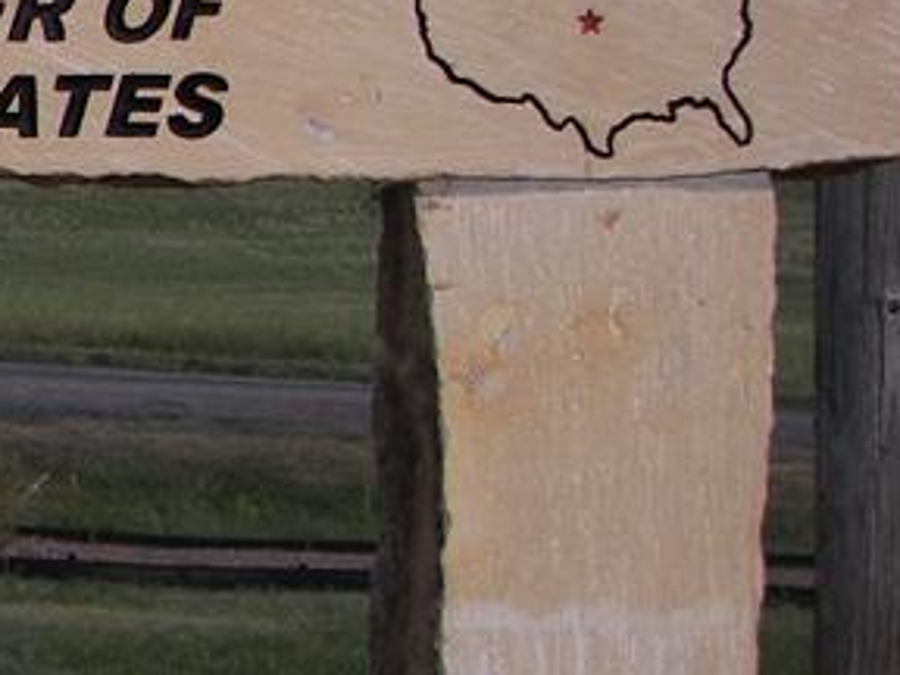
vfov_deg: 11.6
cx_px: -516
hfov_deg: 14.2
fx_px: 3328
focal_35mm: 128
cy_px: 184
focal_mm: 6
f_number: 2.8
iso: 64
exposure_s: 1/60
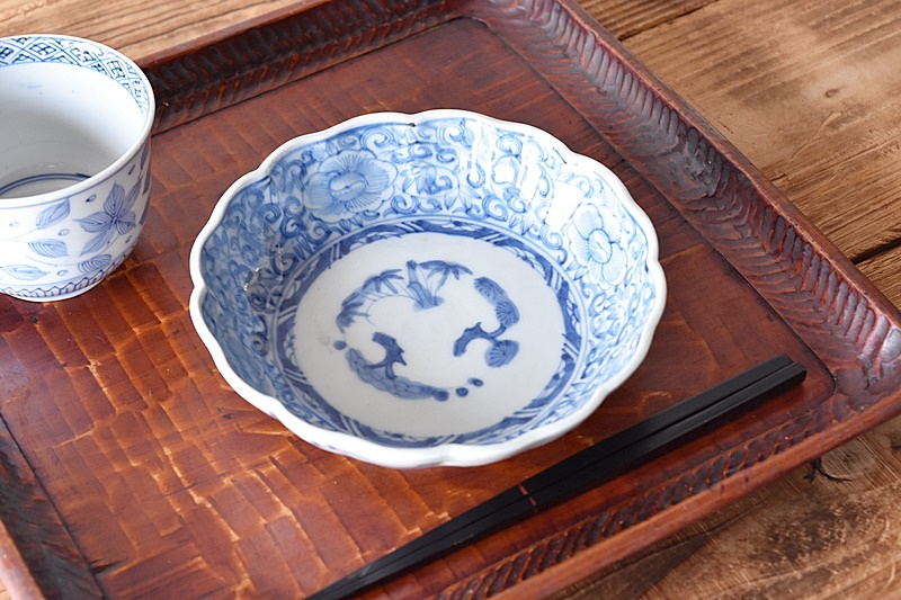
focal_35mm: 82
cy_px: 300
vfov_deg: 16.5
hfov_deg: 24.6
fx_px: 2064
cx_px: 450
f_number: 5.6
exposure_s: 1/6
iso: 800
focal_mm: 55
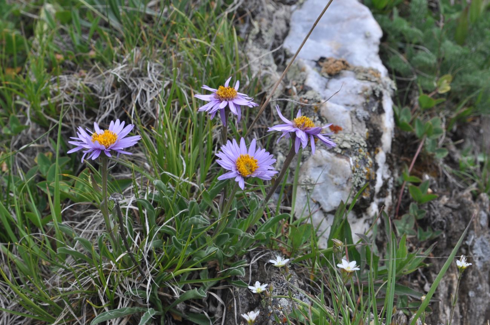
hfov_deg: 22.7
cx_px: 245
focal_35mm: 90
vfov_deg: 15.1
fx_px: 1223
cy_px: 162
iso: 400
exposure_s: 1/160
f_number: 10
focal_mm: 60
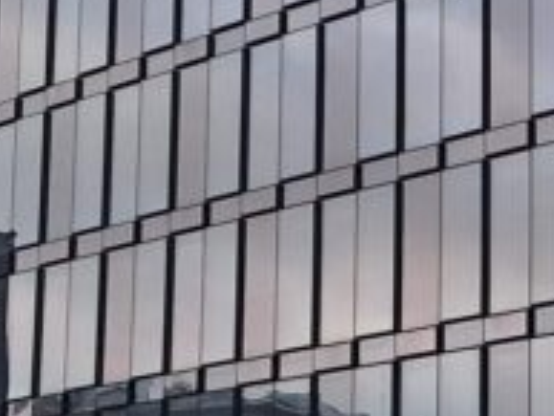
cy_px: 347
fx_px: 1954
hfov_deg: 15.2
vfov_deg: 12.1
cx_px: 761
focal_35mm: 122
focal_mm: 5.54
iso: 40
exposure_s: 1/724
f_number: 1.8
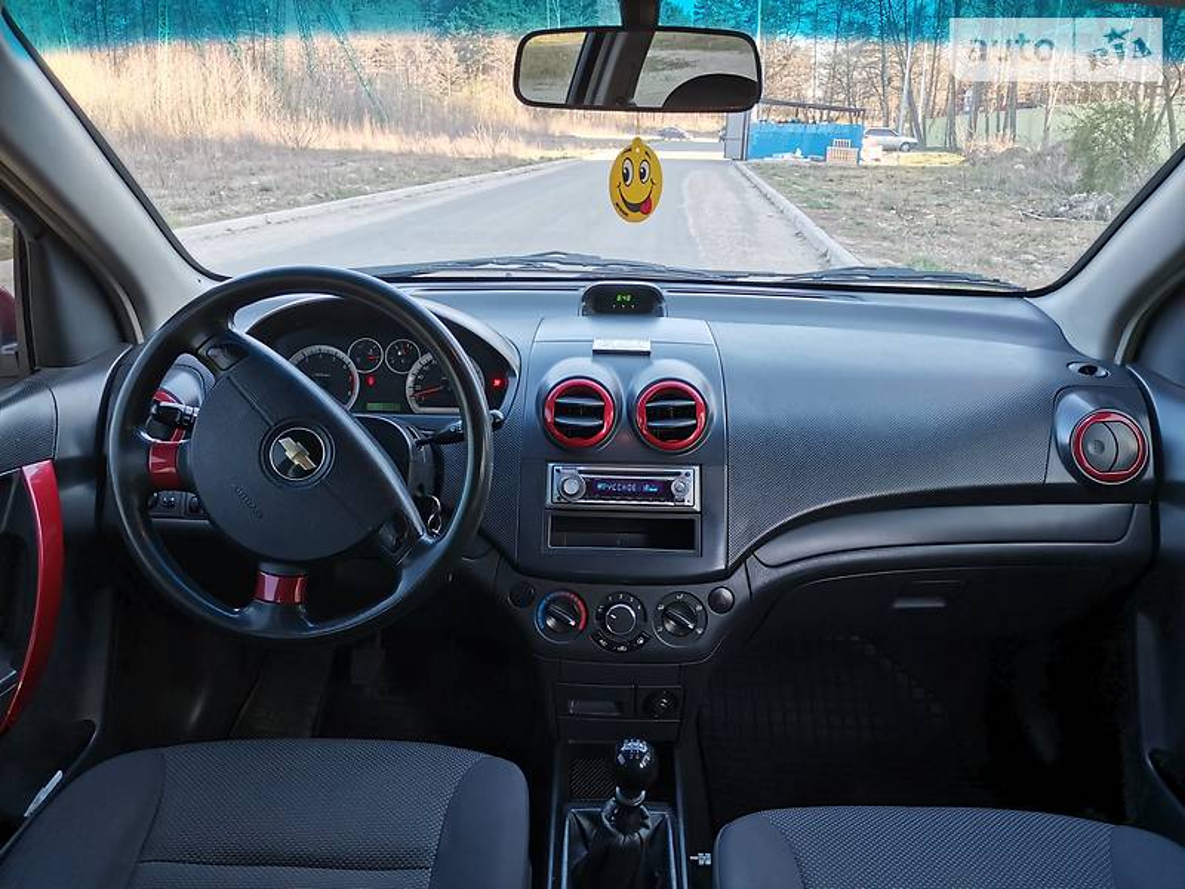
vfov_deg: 53.1
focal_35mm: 26
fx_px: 890
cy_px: 444
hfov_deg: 67.3
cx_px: 592
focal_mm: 4.8
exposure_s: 1/105
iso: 50
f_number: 1.8
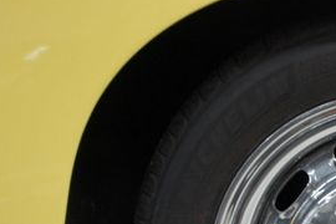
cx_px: 370
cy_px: 219
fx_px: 597
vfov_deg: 20.6
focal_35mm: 64
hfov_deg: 28.5
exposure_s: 1/80
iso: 640
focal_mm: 18
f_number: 3.5
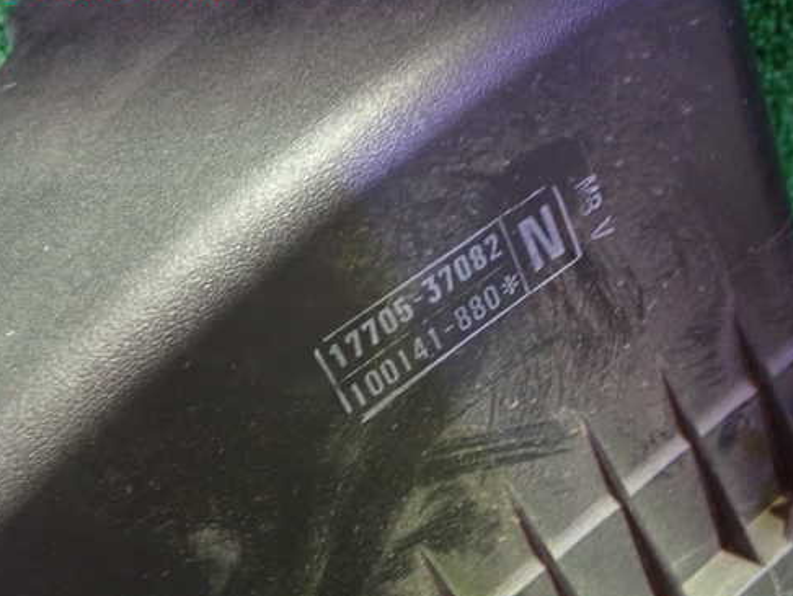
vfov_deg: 38.6
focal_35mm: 37
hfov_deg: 50.1
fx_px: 848
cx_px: 428
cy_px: 335
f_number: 2.3
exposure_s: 1/13
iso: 800
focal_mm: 5.4
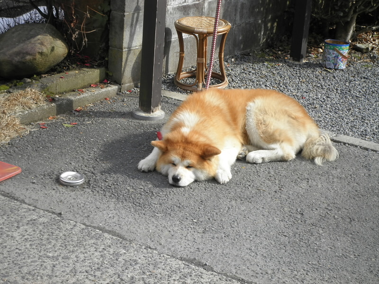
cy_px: 142
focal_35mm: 77
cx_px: 190
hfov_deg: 25.3
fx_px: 843
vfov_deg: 19.1
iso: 64
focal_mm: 13.9
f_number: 5.9
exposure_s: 1/160
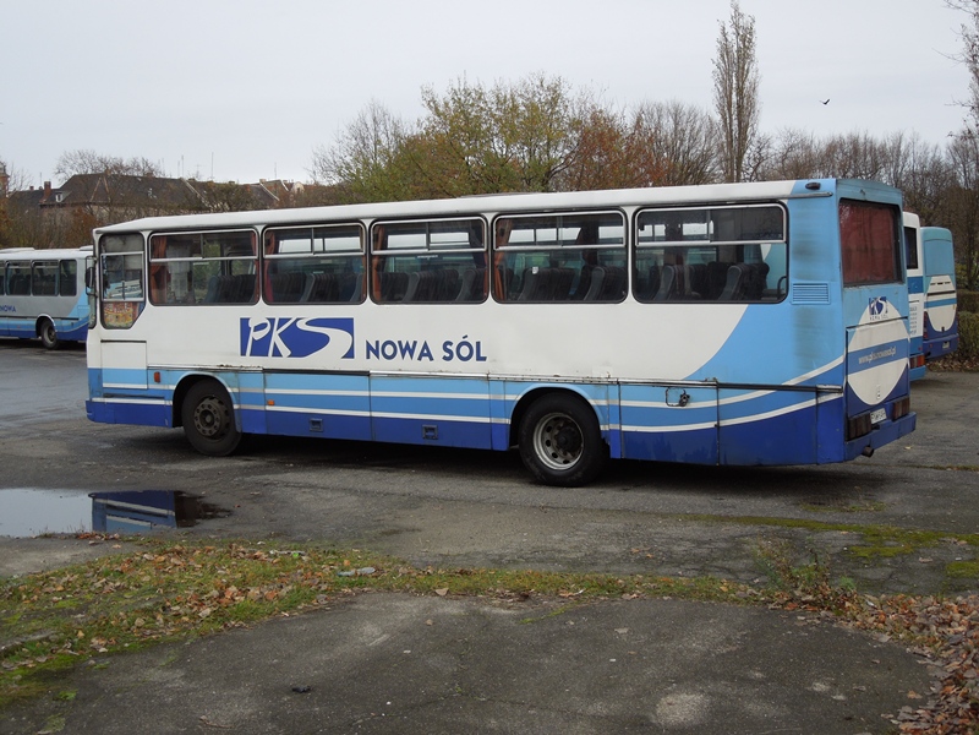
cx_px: 490
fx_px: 1216
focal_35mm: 43
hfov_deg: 43.9
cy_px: 368
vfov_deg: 33.6
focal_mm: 7.8
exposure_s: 1/200
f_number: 3.9
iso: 100
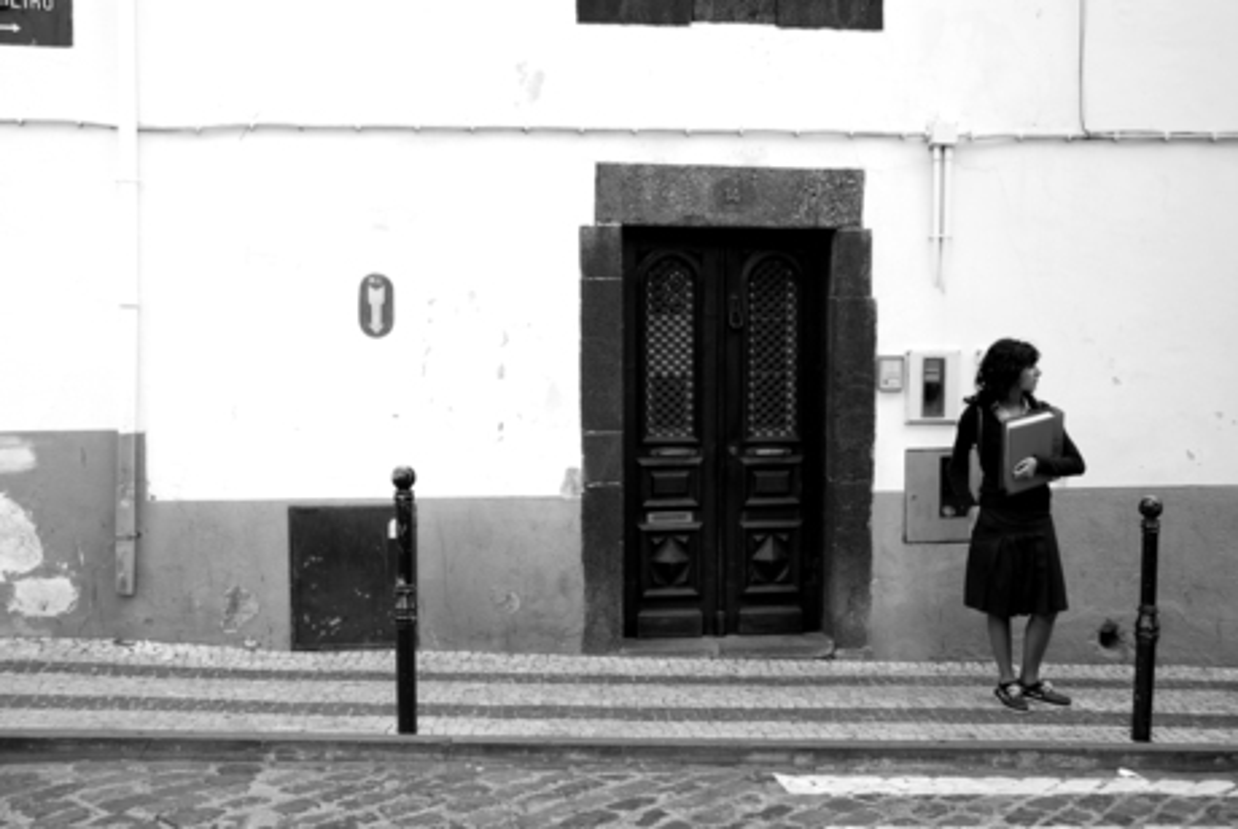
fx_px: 1395
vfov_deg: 33.1
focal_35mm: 40
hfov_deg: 47.9
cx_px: 619
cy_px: 414
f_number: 5
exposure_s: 1/100
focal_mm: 27
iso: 100
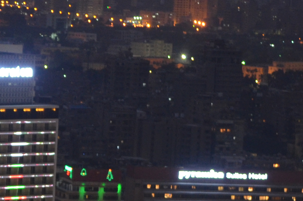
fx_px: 2797
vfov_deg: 4.1
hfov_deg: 6.2
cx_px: -14
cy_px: 227
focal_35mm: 333
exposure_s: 1/4
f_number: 5
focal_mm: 55
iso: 800
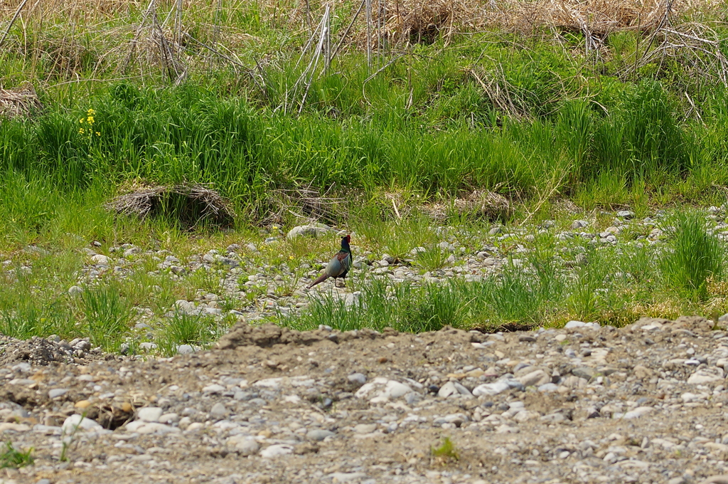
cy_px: 242
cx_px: 364
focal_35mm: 315
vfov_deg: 4.4
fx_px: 6362
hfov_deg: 6.5
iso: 100
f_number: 5
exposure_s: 1/200
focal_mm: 105
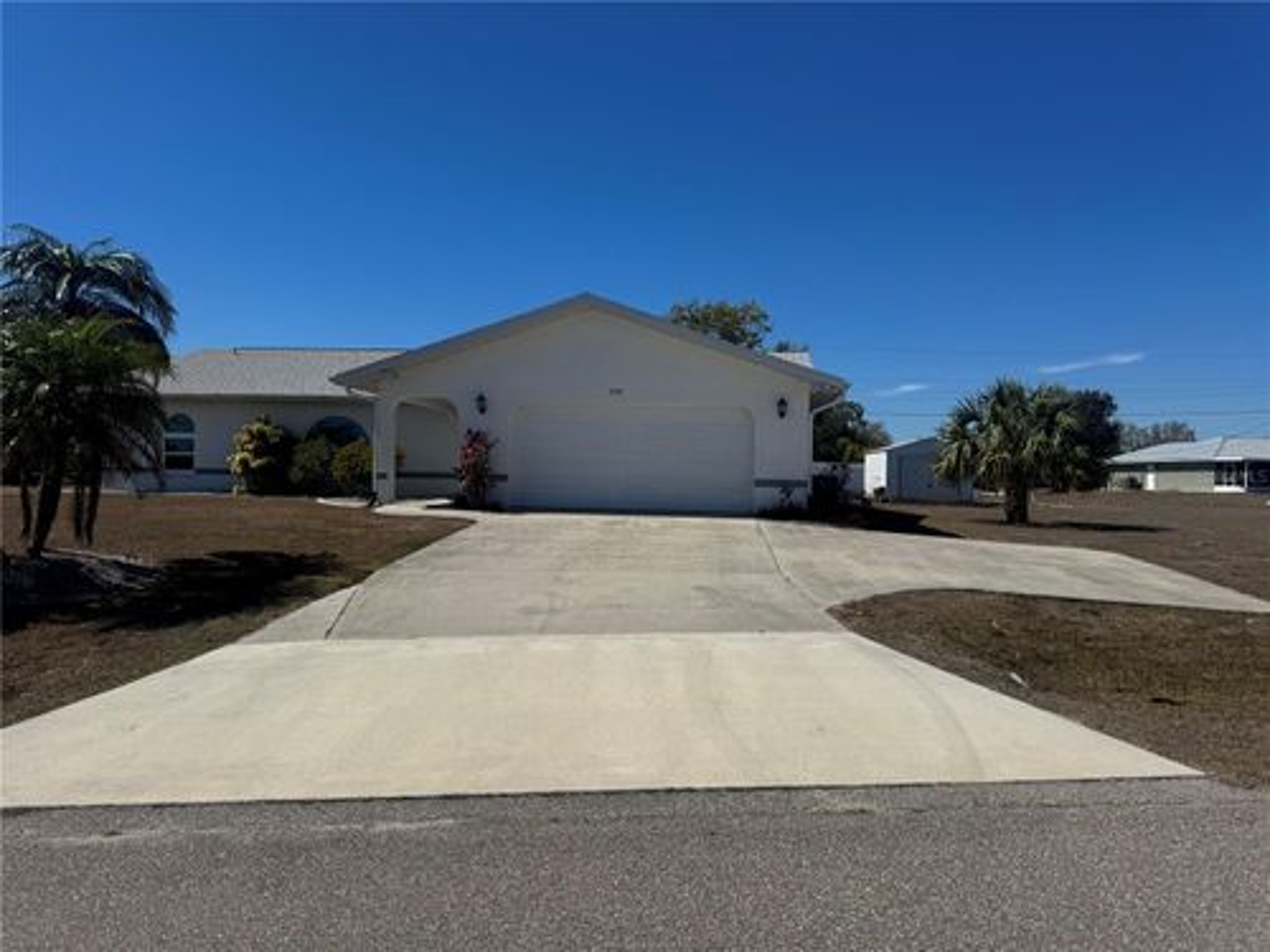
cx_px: 635
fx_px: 881
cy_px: 476
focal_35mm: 24
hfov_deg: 71.6
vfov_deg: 56.8
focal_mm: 6.76
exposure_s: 1/10417
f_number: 1.78
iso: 80
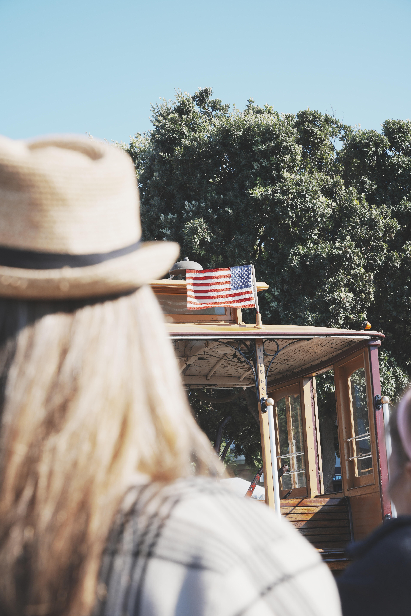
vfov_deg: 28.8
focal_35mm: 70
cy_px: 308
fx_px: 1199
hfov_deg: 19.5
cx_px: 206
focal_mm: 70
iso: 100
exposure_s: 1/200
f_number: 8
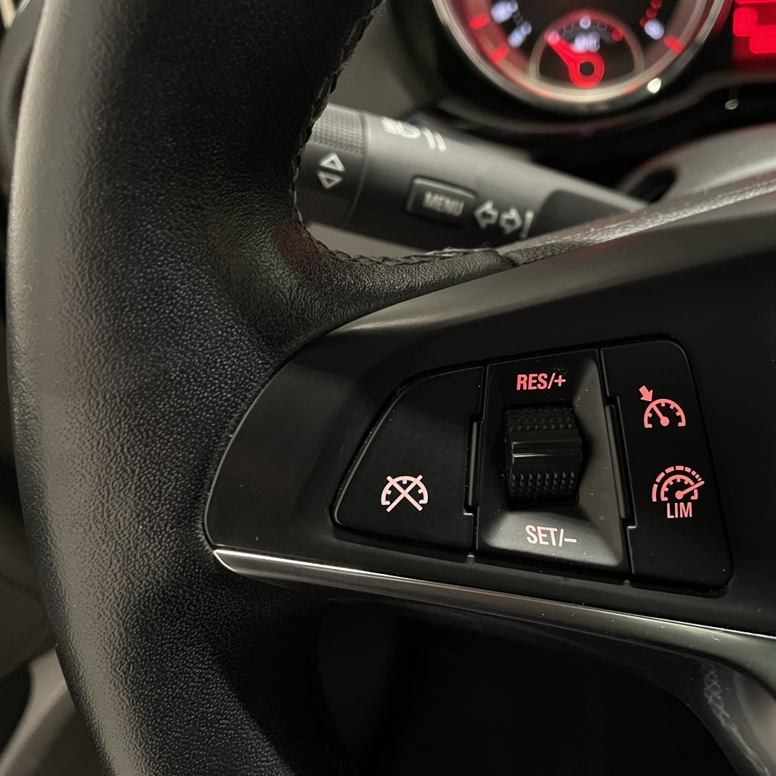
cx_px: 489
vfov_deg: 52.5
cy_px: 386
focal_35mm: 31
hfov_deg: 51.9
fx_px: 786
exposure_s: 1/33
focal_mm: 4.2
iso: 500
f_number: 1.6
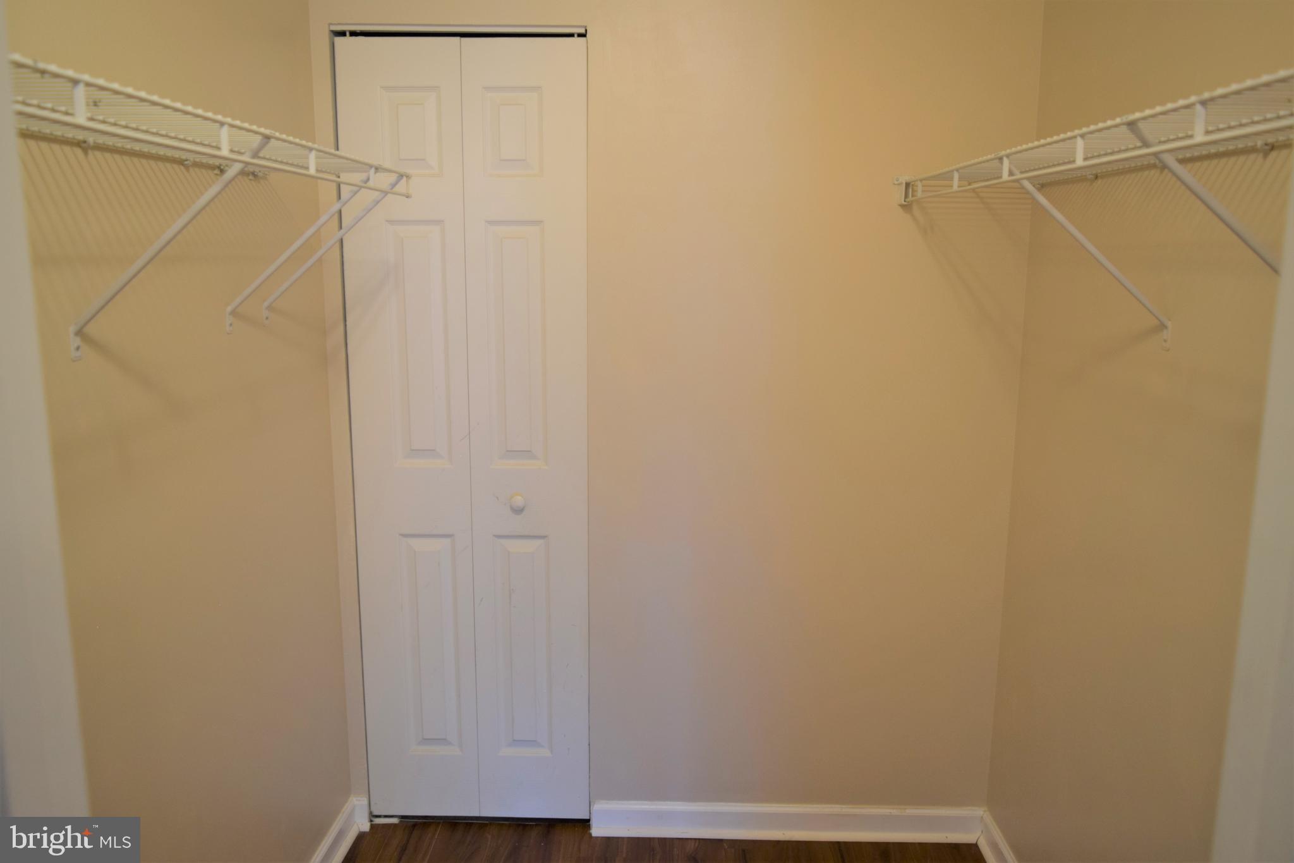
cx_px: 647
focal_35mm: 27
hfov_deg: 67.4
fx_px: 970
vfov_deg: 47.9
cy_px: 432
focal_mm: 18
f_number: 4
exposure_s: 1/60
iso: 450
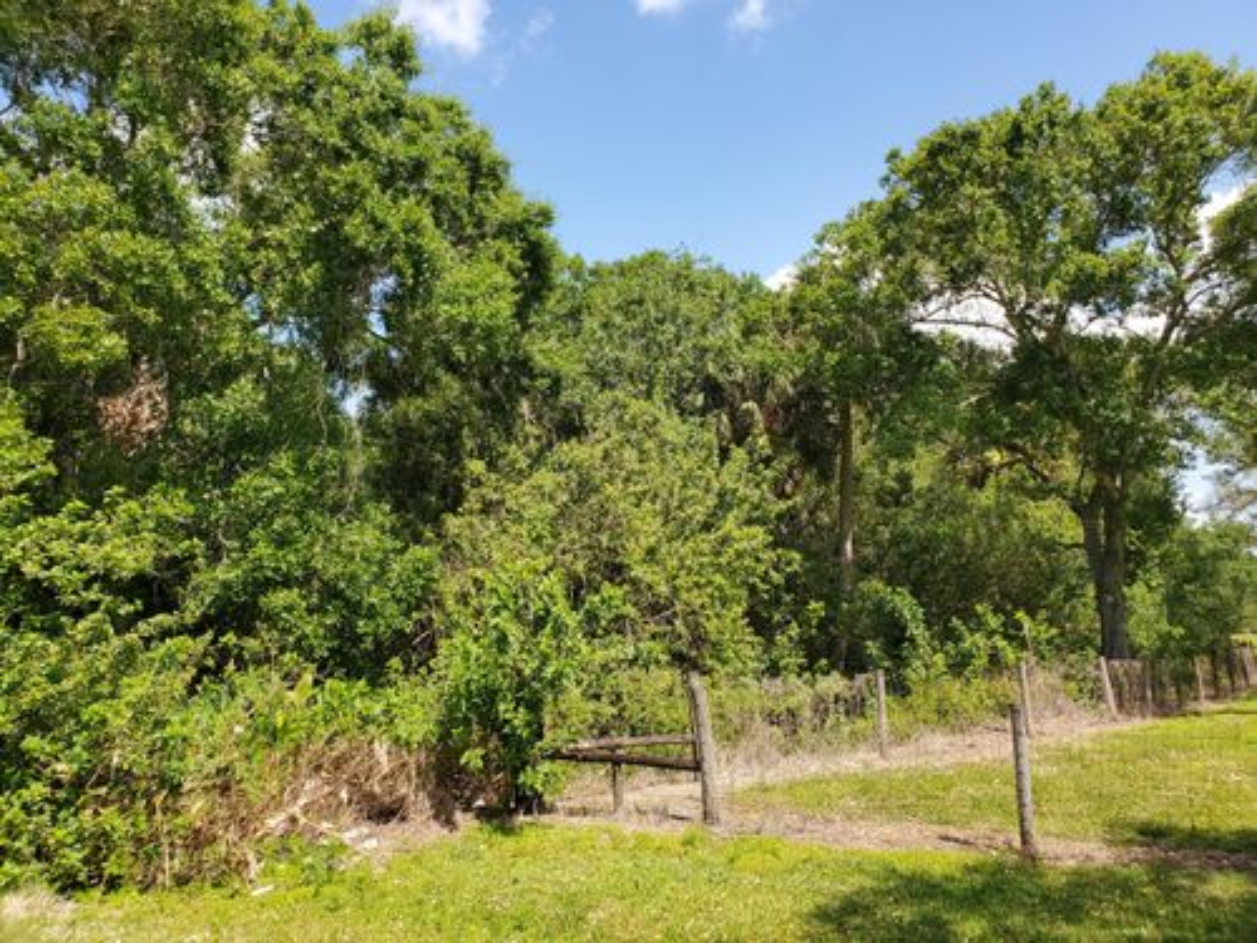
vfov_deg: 53.1
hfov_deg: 67.3
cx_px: 628
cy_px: 472
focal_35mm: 26
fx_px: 944
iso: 50
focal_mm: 4.3
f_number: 2.4
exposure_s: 1/789
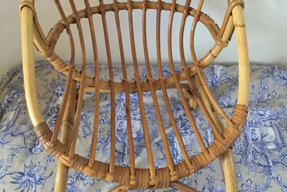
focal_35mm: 44
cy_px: 78
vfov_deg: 30.4
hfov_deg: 44.5
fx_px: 351
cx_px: 146
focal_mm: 3.3
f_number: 2.4
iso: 320
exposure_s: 1/17
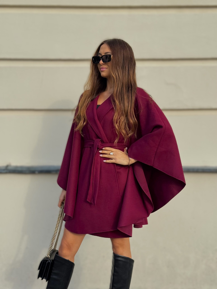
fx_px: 401
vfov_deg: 39.7
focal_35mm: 48
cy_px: 144
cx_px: 108
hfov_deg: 30.3
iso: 64
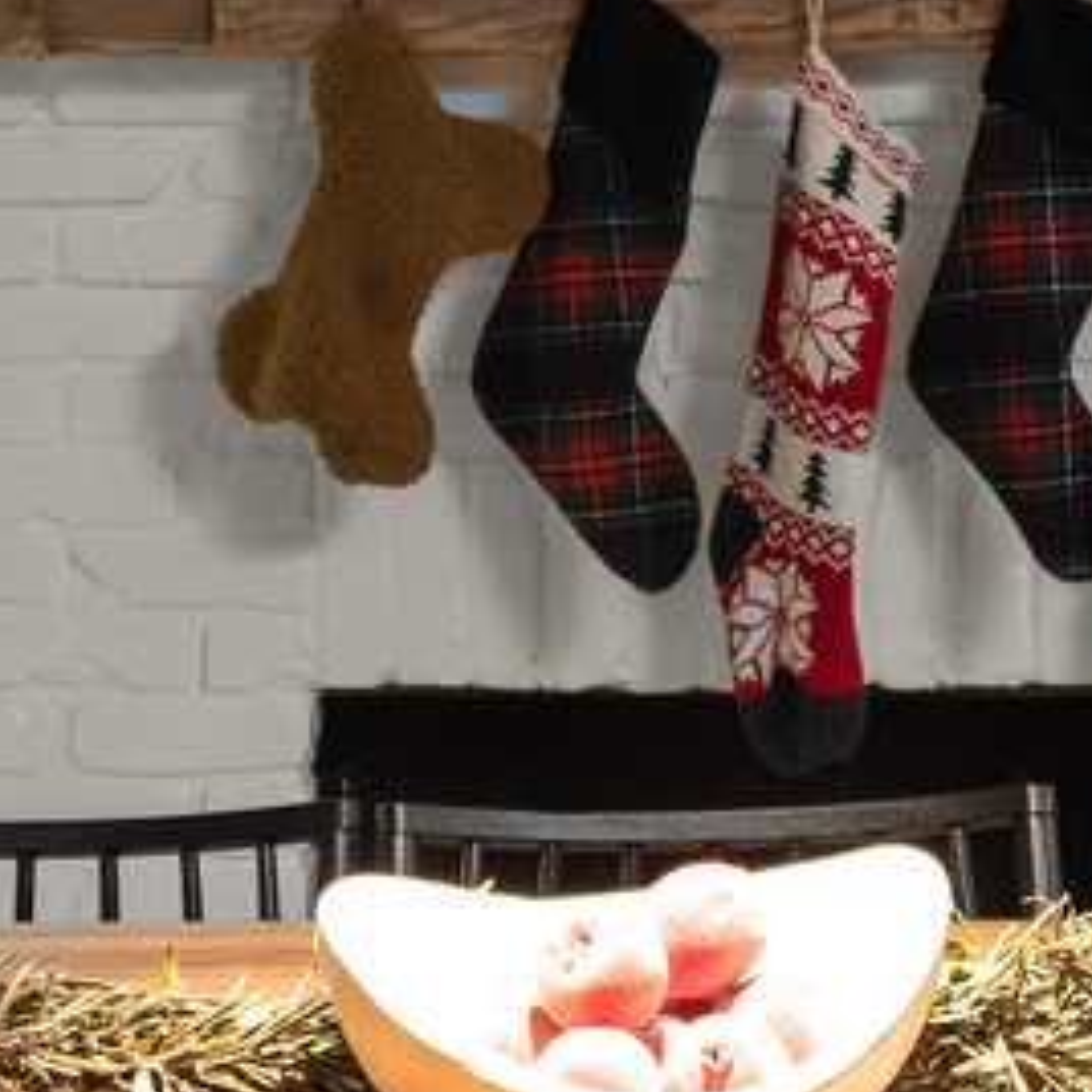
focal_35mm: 104
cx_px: 705
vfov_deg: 16.5
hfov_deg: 16.7
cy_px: 88
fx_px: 3712
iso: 1000
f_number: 3.5
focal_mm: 32
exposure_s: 1/60
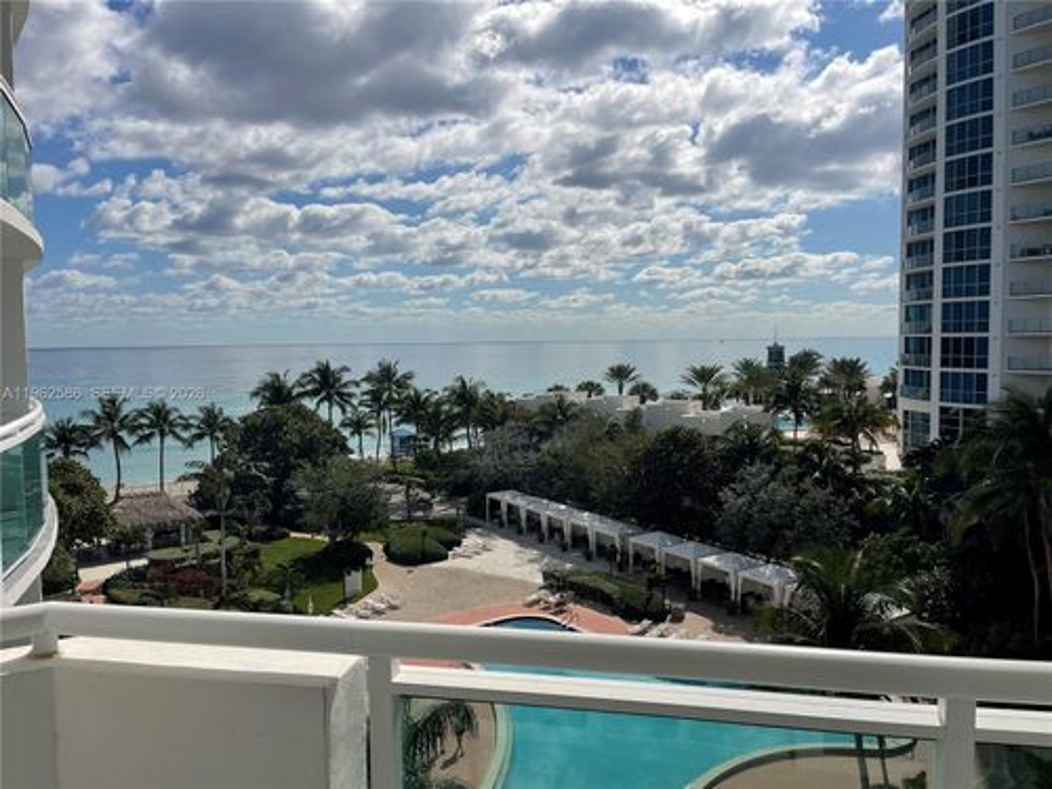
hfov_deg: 69.4
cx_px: 526
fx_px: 760
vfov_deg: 54.9
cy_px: 394
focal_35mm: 25
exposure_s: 1/10989
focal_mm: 5.1
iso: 32
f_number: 1.6
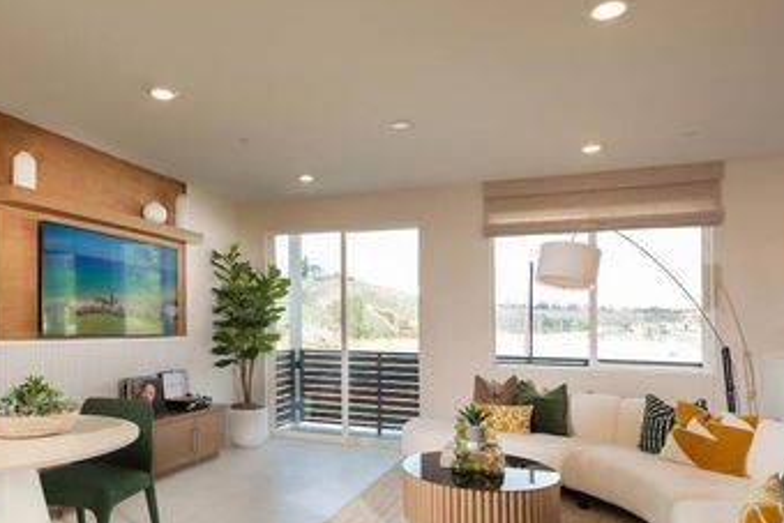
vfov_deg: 50.6
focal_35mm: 25
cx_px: 327
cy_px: 339
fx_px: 545
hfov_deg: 71.0
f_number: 8
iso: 100
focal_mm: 17
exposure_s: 1/160
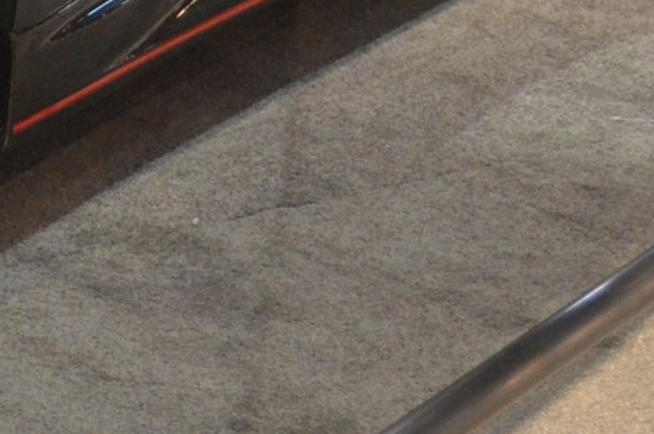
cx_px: -660
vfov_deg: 6.0
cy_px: -427
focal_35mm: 224
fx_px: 4062
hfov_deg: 8.7
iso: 1600
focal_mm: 28
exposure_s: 1/60
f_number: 4
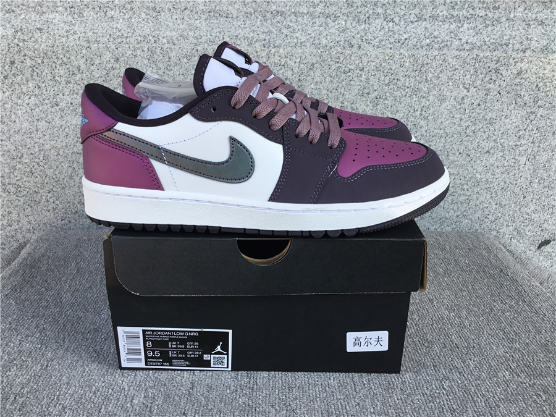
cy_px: 208
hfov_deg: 58.4
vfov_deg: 45.4
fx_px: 498
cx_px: 278
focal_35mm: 31
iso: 25
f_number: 2.4
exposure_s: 1/284
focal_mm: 3.3
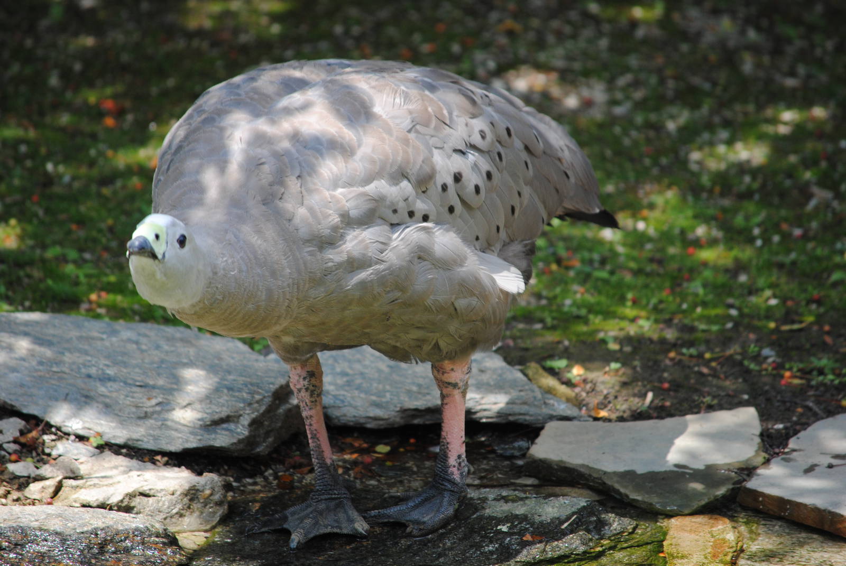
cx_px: 423
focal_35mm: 390
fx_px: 9176
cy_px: 283
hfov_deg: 5.3
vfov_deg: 3.5
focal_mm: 260
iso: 280
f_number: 5.6
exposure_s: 1/500
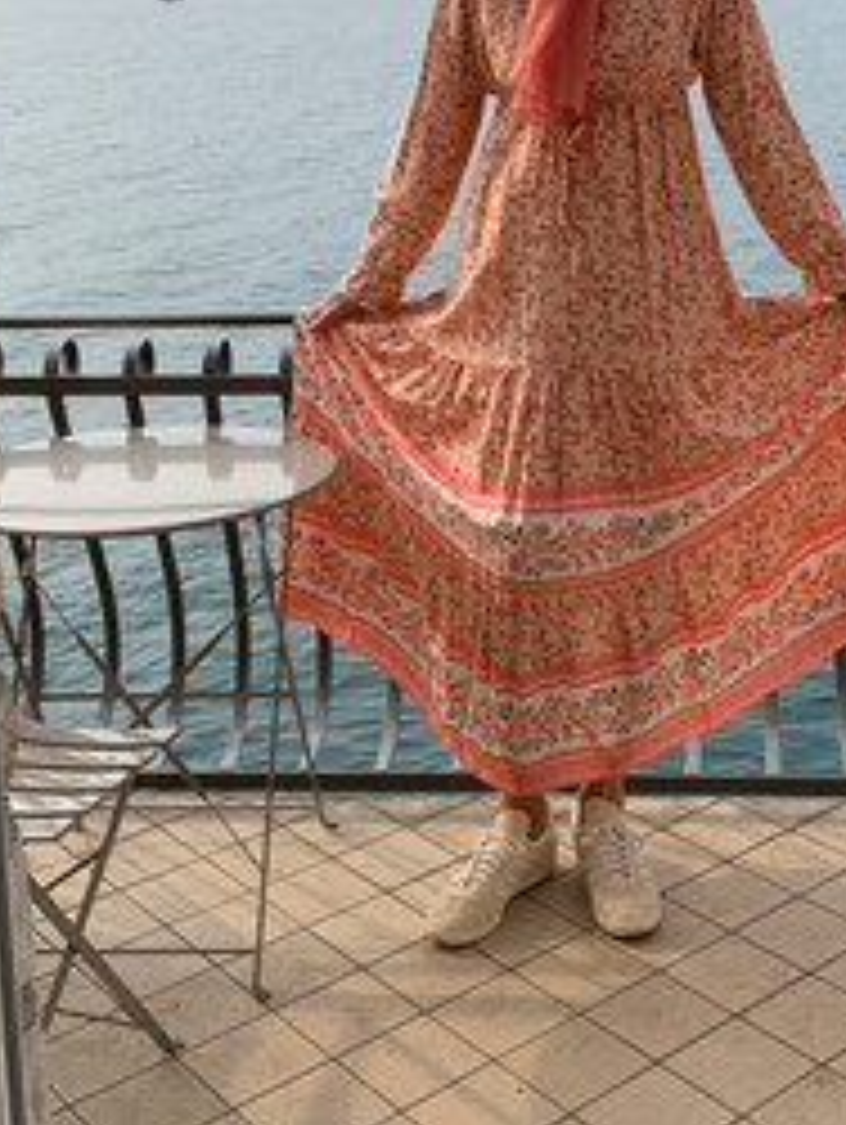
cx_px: 565
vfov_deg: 35.8
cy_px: 252
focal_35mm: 52
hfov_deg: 27.9
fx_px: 1692
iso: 25
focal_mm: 4.25
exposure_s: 1/2681
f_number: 1.8
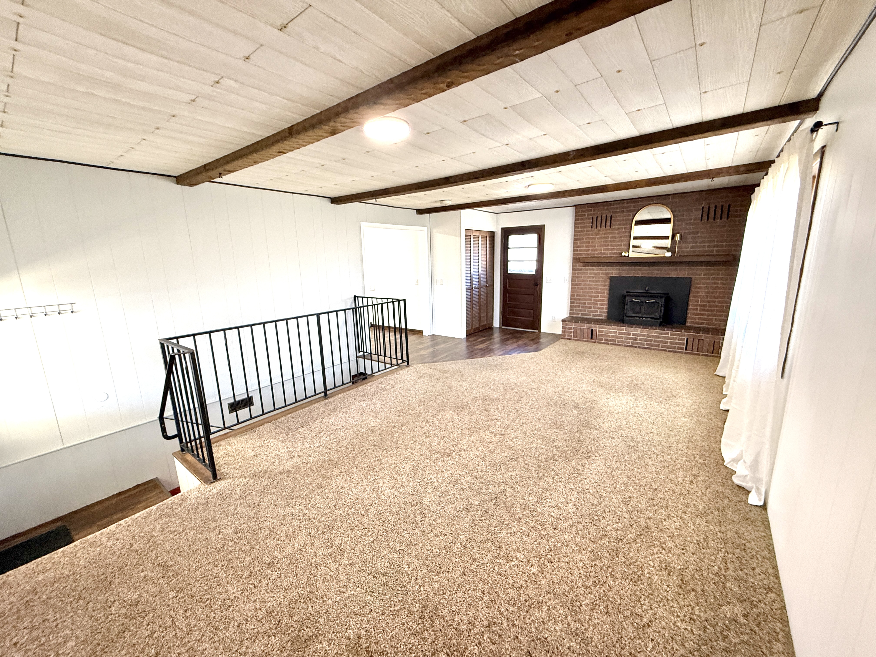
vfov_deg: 85.7
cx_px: 438
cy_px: 328
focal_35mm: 14
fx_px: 354
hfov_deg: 102.1
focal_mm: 2.22
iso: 250
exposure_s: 1/60
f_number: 2.2
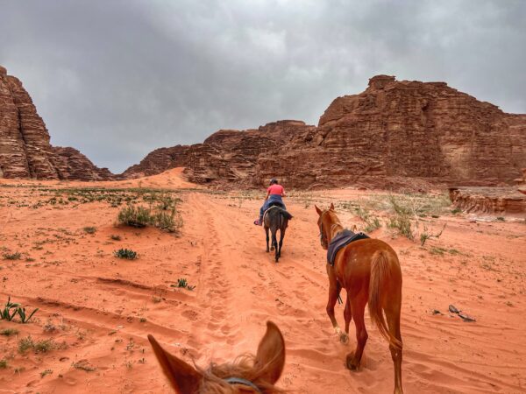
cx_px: 263
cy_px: 197
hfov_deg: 67.3
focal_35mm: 26
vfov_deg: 53.1
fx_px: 395
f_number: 1.5
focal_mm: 5.7
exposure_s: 1/5587
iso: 50
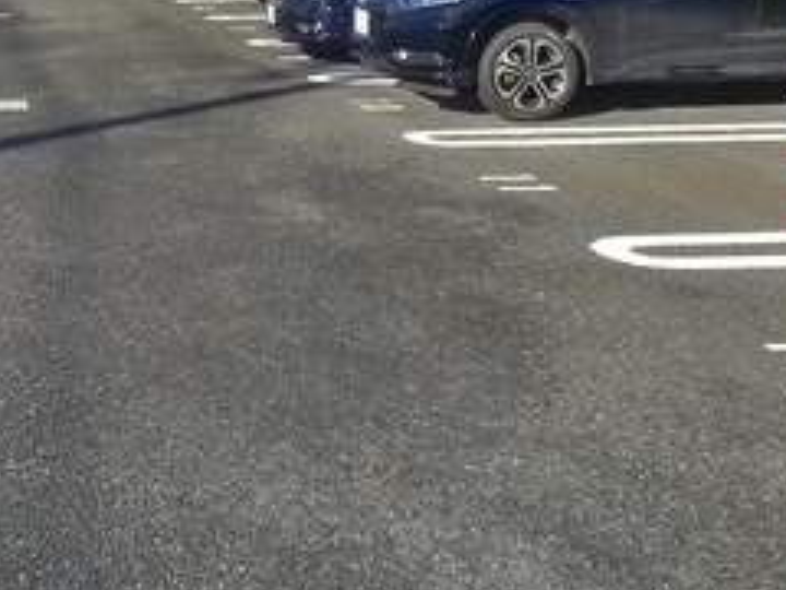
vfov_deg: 20.1
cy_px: -51
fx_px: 1589
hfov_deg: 26.2
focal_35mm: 70
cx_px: -13
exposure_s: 1/640
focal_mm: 5.1
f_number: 4
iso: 400
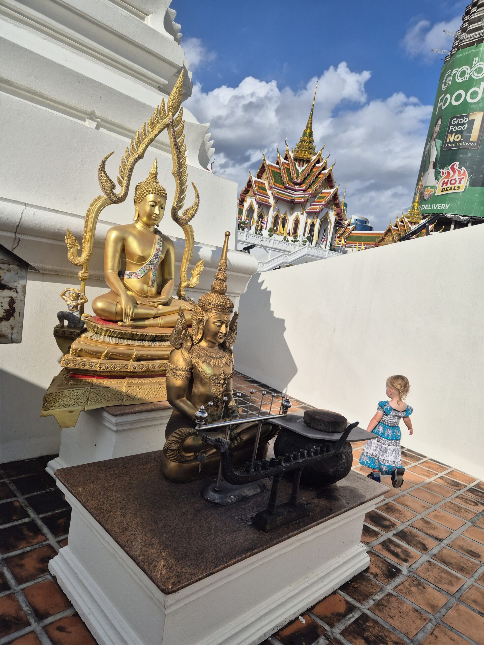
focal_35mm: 23
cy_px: 322
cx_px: 242
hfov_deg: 58.9
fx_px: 429
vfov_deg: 73.9
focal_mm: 5.4
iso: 25
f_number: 1.8
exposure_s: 1/3192
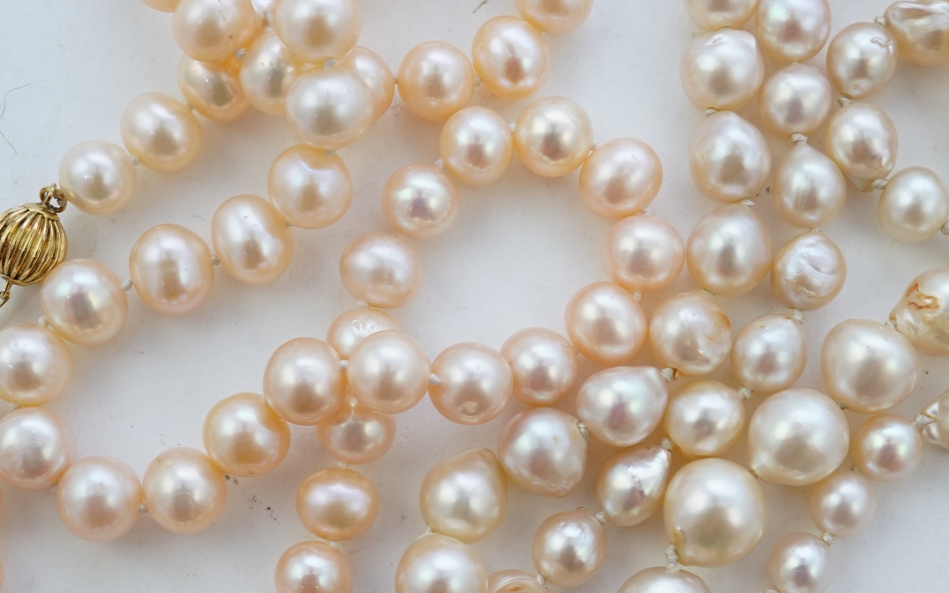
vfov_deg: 19.9
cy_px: 398
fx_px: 1681
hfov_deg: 31.4
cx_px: 590
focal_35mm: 65
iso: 320
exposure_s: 1/40
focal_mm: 30
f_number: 14
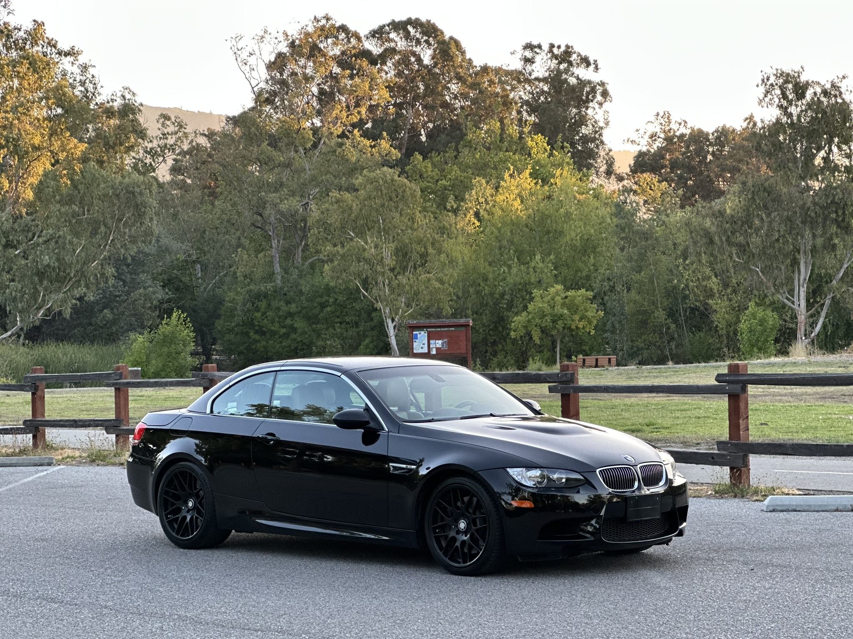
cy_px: 320
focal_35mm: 77
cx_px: 426
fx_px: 1897
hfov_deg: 25.3
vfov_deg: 19.1
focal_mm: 9
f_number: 2.8
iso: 160
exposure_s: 1/121
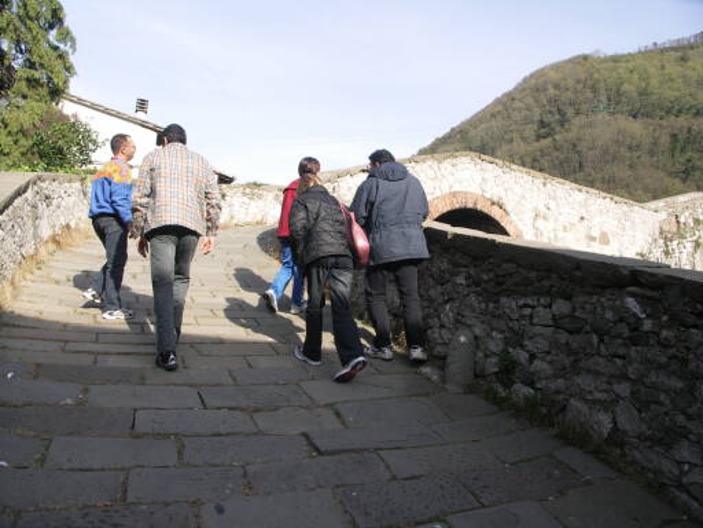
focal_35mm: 28
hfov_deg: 63.4
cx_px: 352
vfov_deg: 49.7
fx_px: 569
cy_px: 264
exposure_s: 1/125
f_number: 5
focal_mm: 7.2
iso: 50
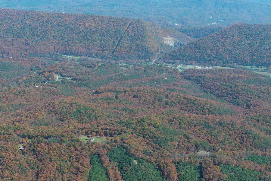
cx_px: 158
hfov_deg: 30.5
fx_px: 497
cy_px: 154
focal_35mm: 66
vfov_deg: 20.3
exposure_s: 1/659
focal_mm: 10.57
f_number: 2.8
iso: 100
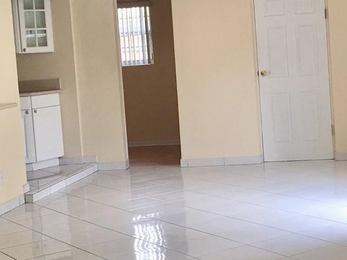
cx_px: 231
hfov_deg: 25.5
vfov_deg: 19.4
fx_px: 762
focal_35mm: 76
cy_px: 115
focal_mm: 4.15
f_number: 2.2
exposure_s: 1/60
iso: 32
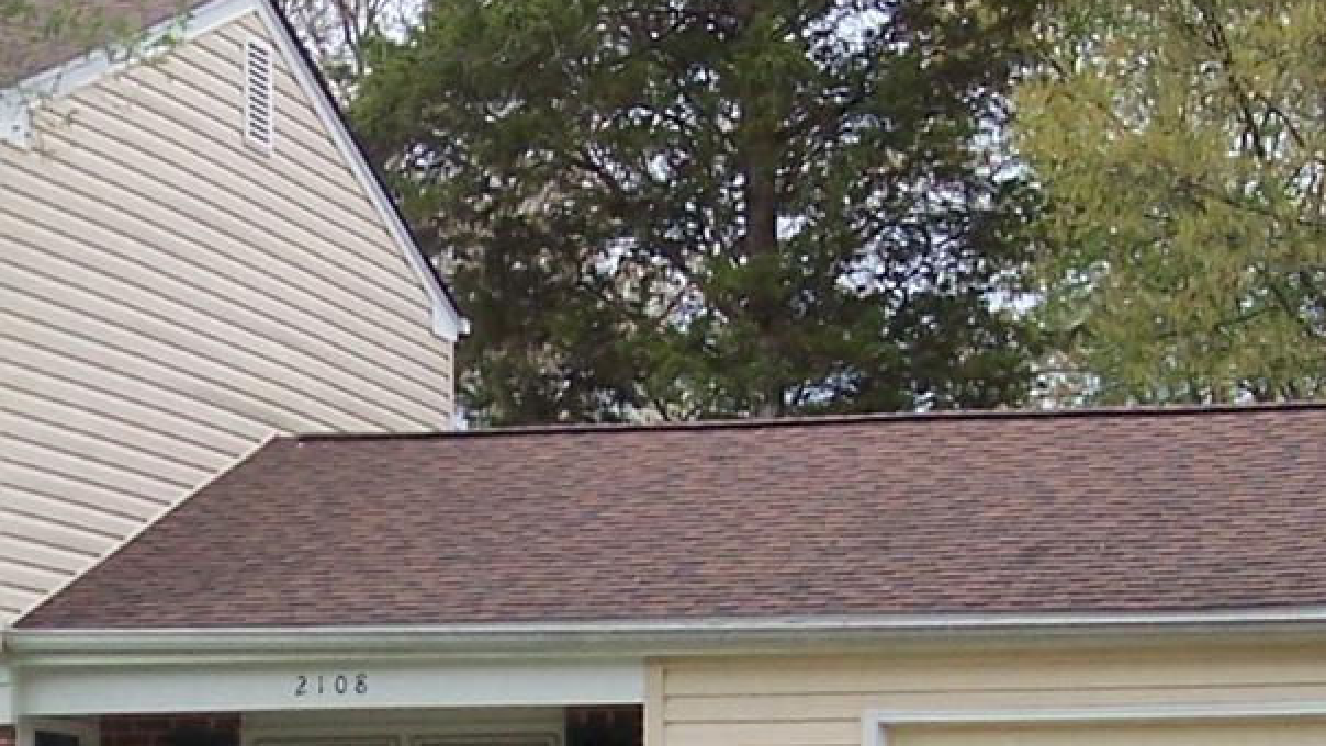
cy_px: 693
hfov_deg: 14.7
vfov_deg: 8.4
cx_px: 105
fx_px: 5064
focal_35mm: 144
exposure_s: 1/250
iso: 100
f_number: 3.4
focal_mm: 8
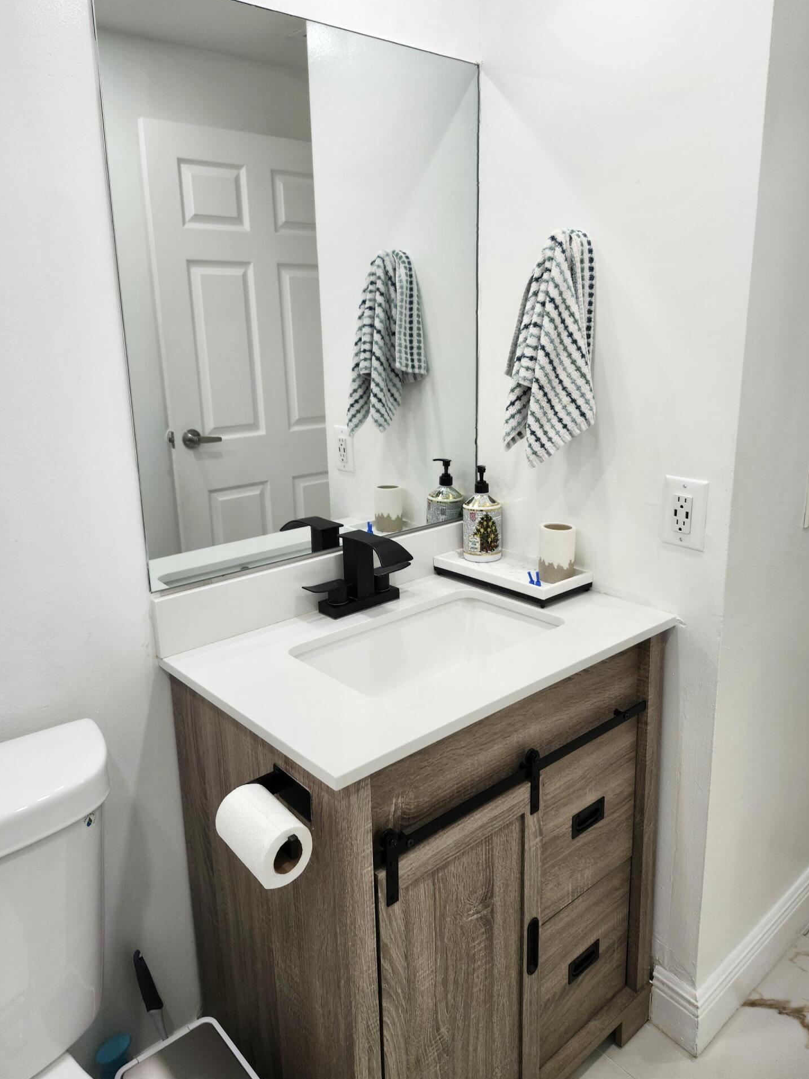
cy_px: 520
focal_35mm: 24
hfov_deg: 56.8
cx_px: 418
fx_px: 748
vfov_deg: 71.6
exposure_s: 1/120
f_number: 1.8
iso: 80
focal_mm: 5.54
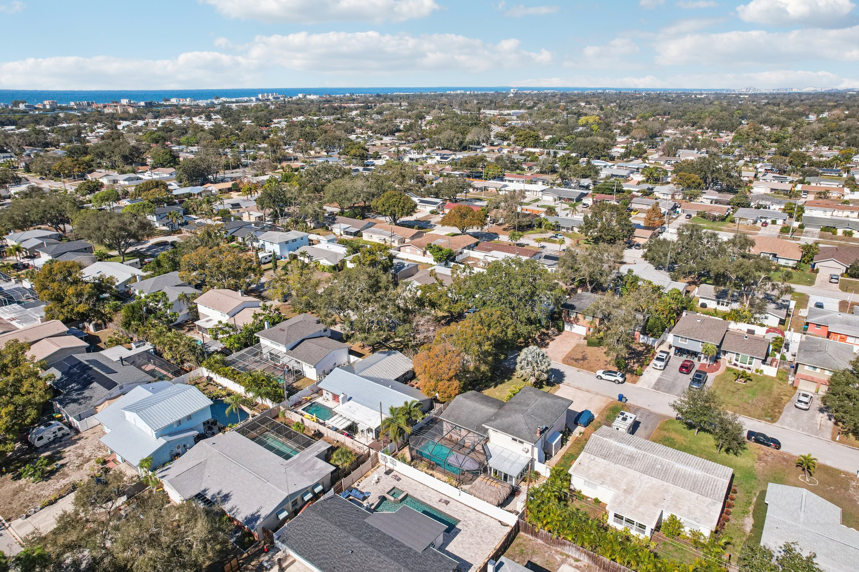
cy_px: 286
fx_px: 525
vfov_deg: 57.2
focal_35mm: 22
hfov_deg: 78.6
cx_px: 430
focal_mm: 8.4
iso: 400
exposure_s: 1/2500
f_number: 2.8
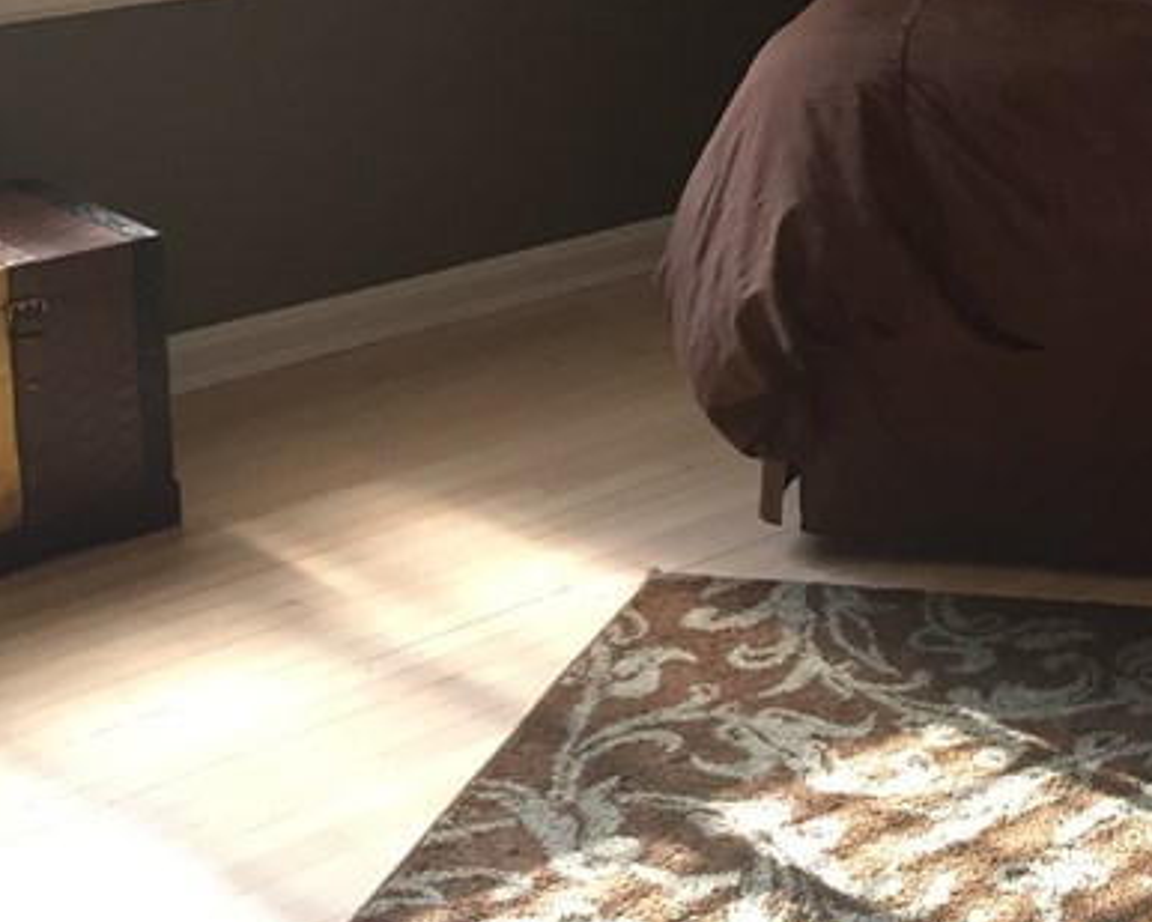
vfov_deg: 19.6
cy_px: -84
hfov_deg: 23.5
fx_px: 2558
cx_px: 1331
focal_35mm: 75
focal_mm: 4.15
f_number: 2.2
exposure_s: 1/30
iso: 40
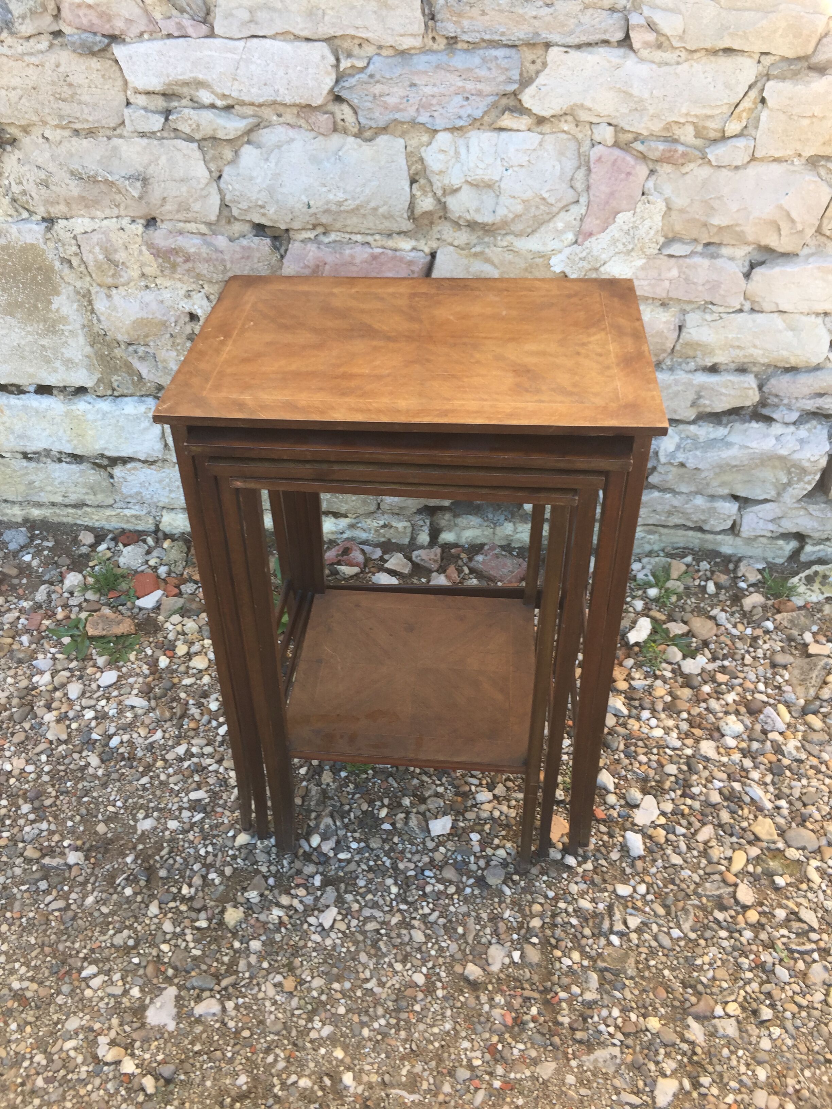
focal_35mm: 29
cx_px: 416
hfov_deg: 48.2
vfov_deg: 61.7
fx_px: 929
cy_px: 554
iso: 32
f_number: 2.2
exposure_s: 1/206
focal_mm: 4.15
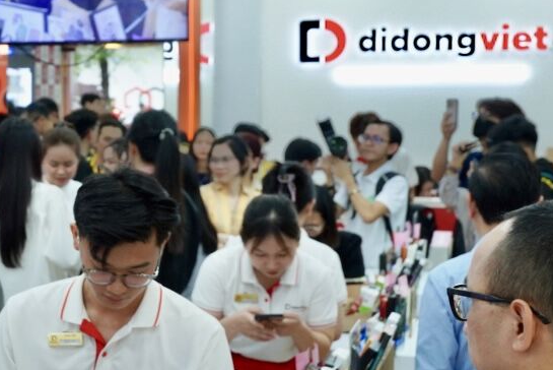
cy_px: 173
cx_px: -148
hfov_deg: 20.7
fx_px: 1391
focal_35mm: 90
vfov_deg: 15.1
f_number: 4
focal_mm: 30.5
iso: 1000
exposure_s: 1/160
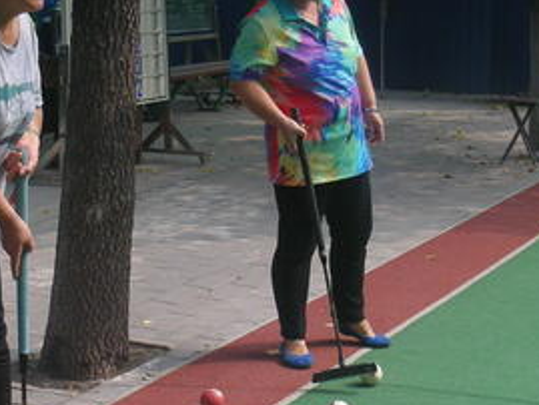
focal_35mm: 91
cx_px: 82
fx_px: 1418
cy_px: 298
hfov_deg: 21.2
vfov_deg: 16.2
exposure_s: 1/296
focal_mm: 5.8
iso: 50
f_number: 2.8
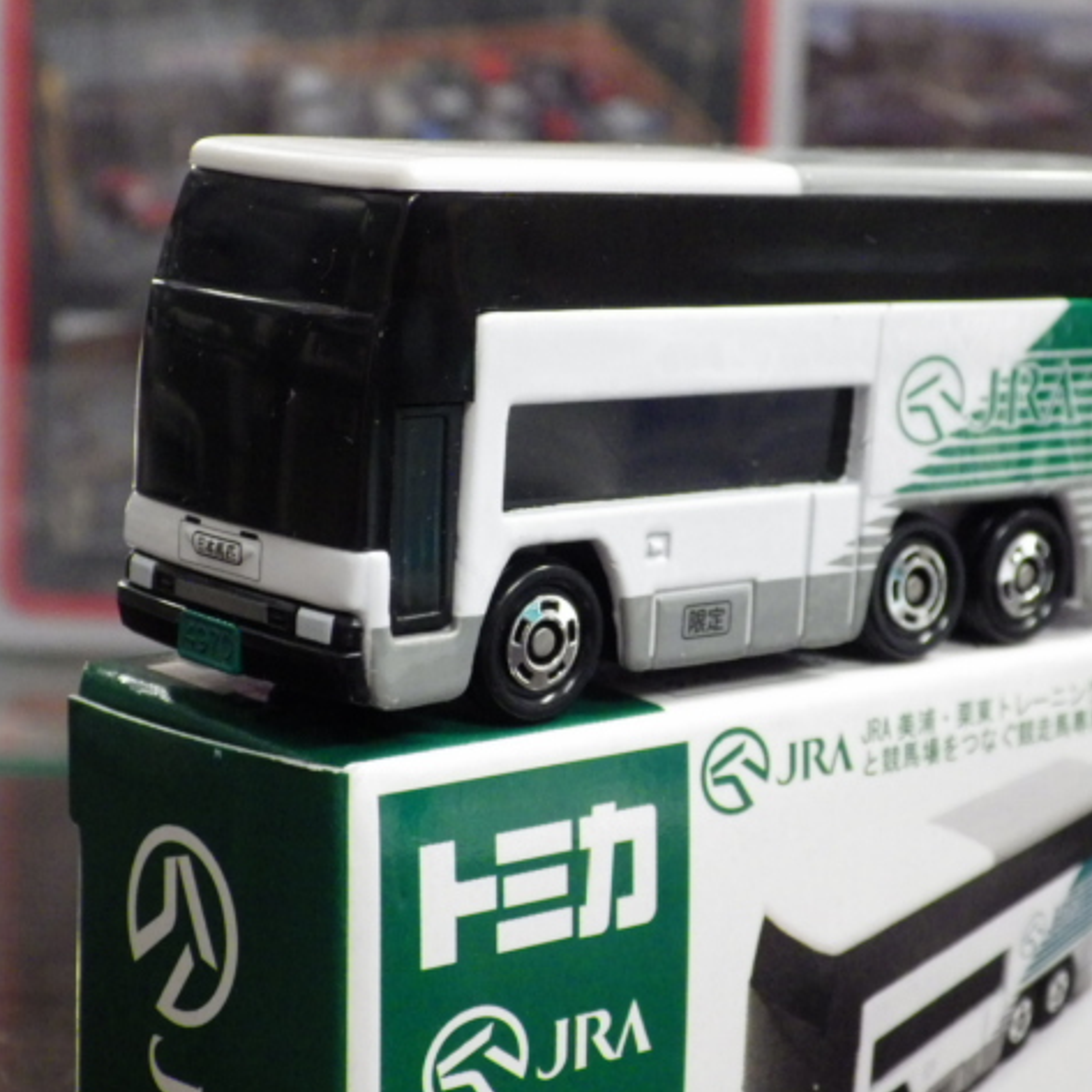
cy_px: 549
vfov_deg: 20.4
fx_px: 3034
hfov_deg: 20.4
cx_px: 589
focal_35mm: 85
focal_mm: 12.8
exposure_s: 1/30
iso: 800
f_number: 4.2
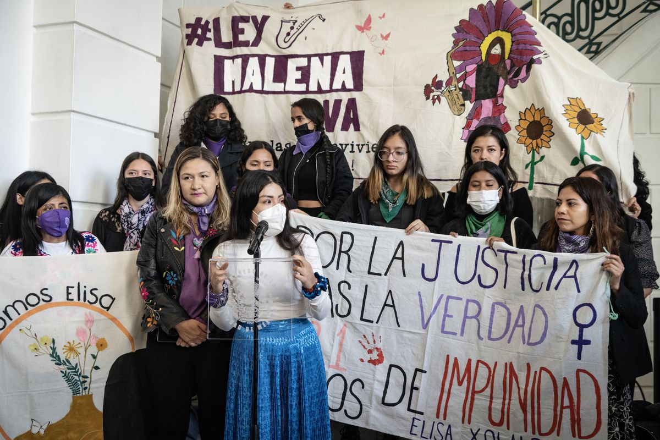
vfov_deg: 33.4
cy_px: 220
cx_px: 330
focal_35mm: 40
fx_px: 733
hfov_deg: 48.5
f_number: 5
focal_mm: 40
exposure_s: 1/160
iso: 3200
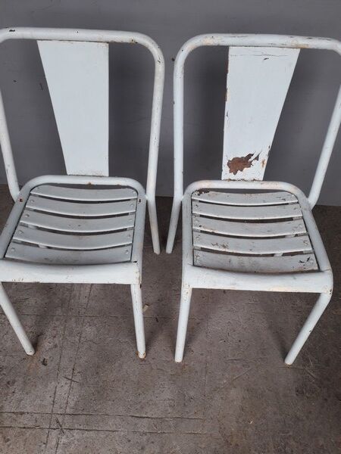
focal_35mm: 27
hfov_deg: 51.4
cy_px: 227
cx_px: 170
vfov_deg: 65.3
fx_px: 355
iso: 40
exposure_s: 1/211
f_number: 1.9
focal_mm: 3.6
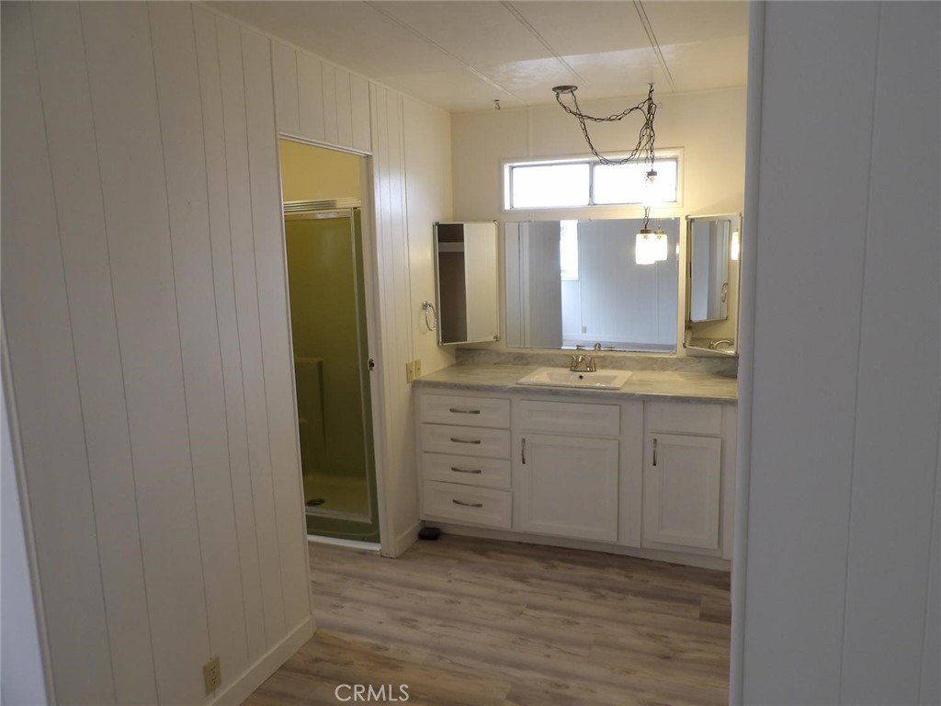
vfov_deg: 56.8
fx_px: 652
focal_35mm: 24
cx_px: 470
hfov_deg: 71.6
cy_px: 353
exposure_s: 1/33
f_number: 3.2
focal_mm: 4.3
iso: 120
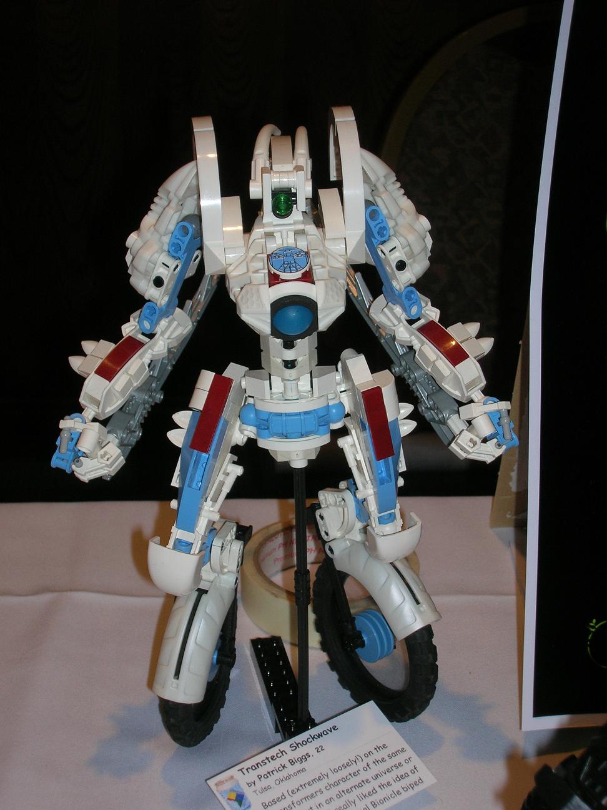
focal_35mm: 63
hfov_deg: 23.3
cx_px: 304
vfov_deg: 30.7
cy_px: 405
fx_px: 1473
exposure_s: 1/60.1
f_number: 3.6
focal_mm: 10.4
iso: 50
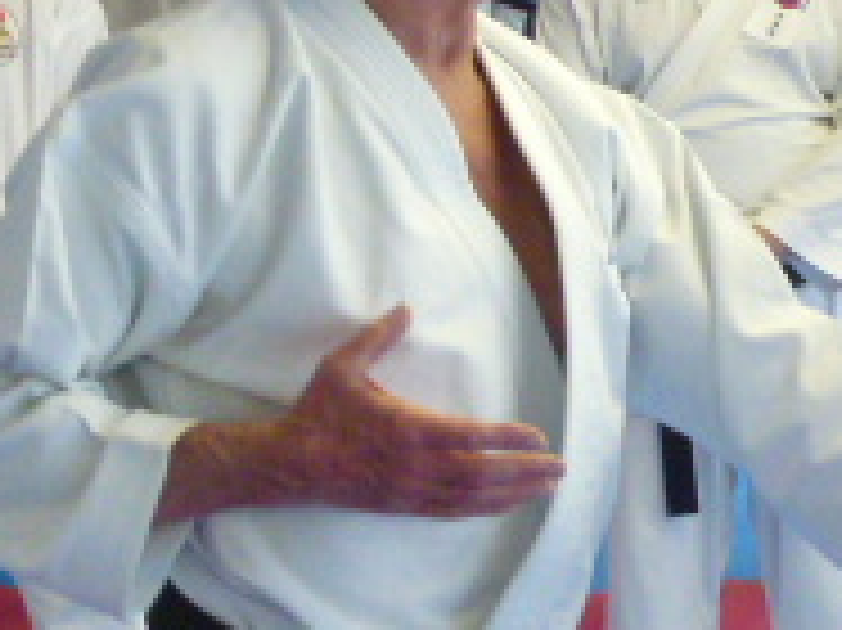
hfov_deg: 14.9
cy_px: 356
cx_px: 828
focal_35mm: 130
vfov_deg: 11.4
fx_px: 3160
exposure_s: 1/160
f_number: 3.8
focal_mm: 6.8
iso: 640
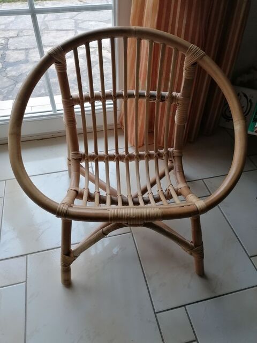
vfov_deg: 65.3
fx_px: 267
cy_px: 172
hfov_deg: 51.4
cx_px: 128
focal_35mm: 27
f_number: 1.8
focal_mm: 4.75
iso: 160
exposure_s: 1/33.3
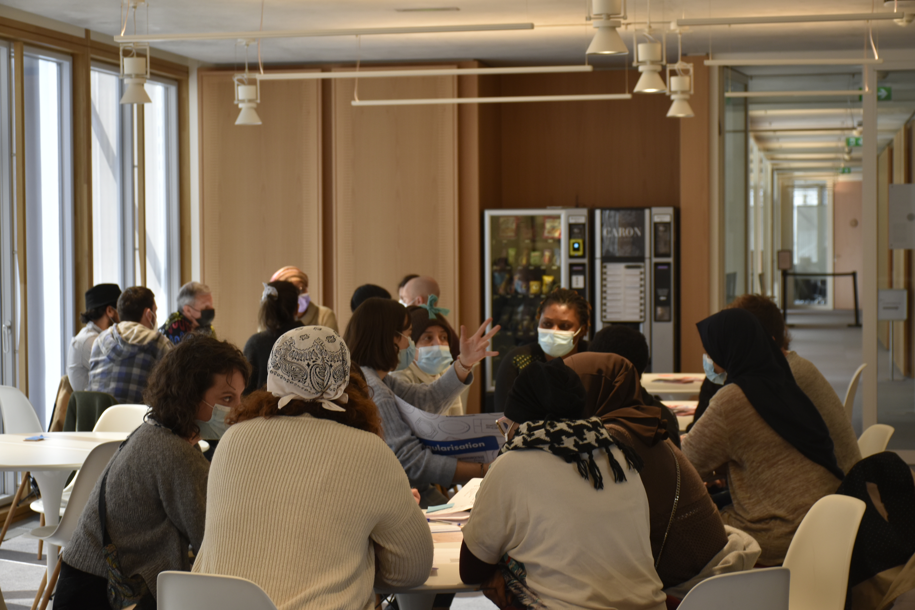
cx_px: 458
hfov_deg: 27.0
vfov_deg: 18.2
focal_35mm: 75
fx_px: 1906
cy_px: 305
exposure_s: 1/125
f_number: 5.6
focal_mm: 50
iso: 400
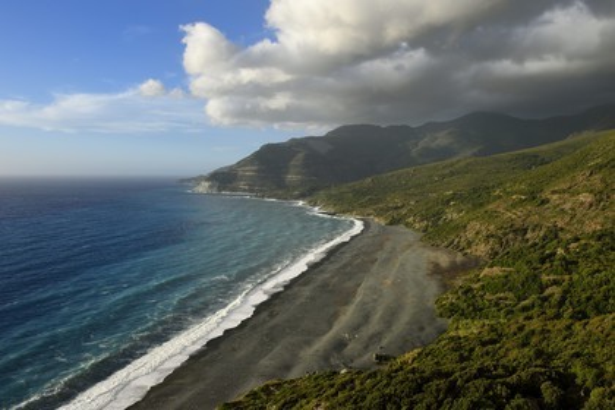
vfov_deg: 46.4
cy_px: 205
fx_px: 478
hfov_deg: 65.5
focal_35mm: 28
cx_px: 308
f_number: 11
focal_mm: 28
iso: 200
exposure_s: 1/200
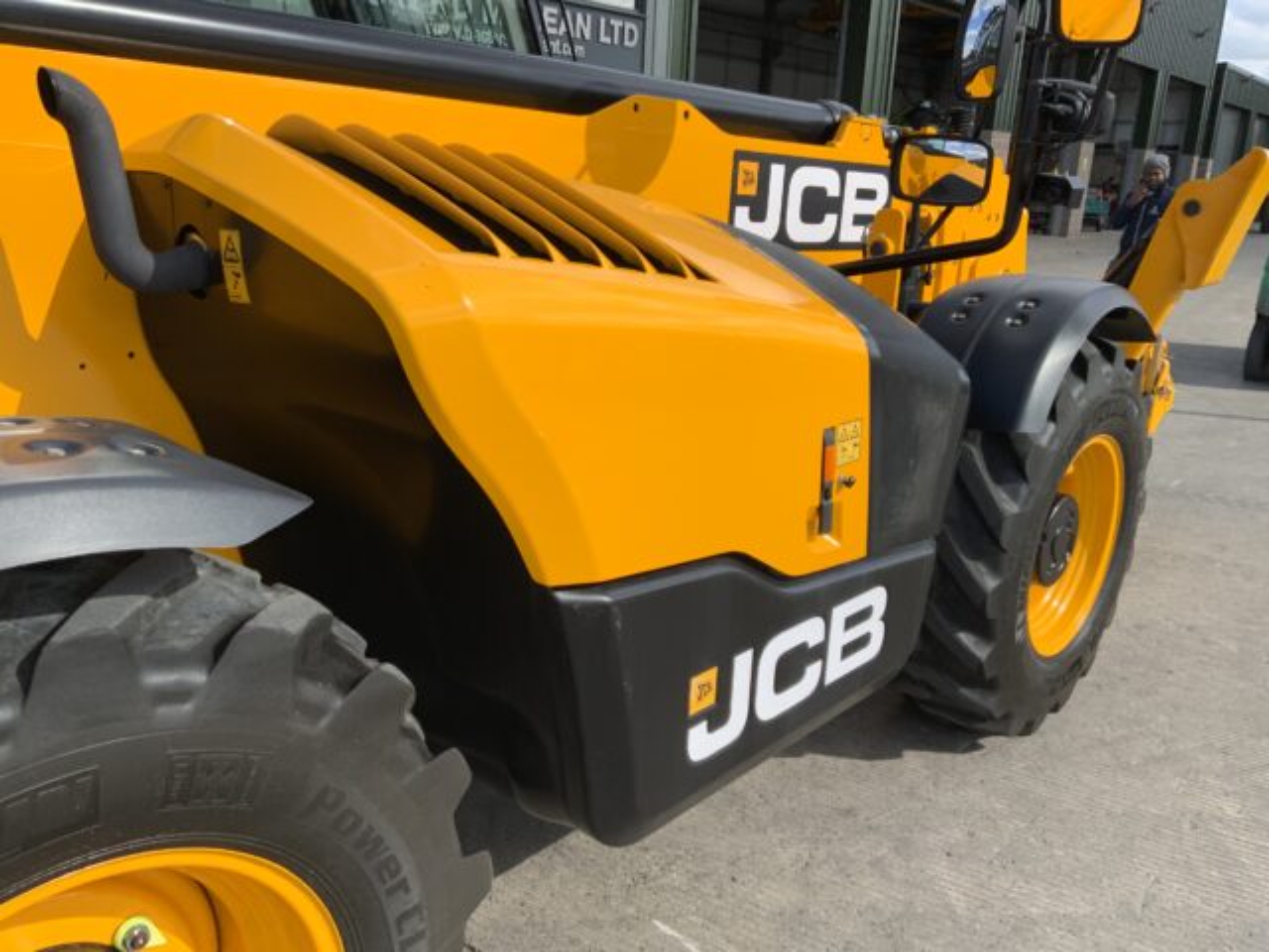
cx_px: 634
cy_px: 476
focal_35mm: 29
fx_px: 1063
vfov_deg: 48.2
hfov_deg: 61.7
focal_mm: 3
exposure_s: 1/1195
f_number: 1.8
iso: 16
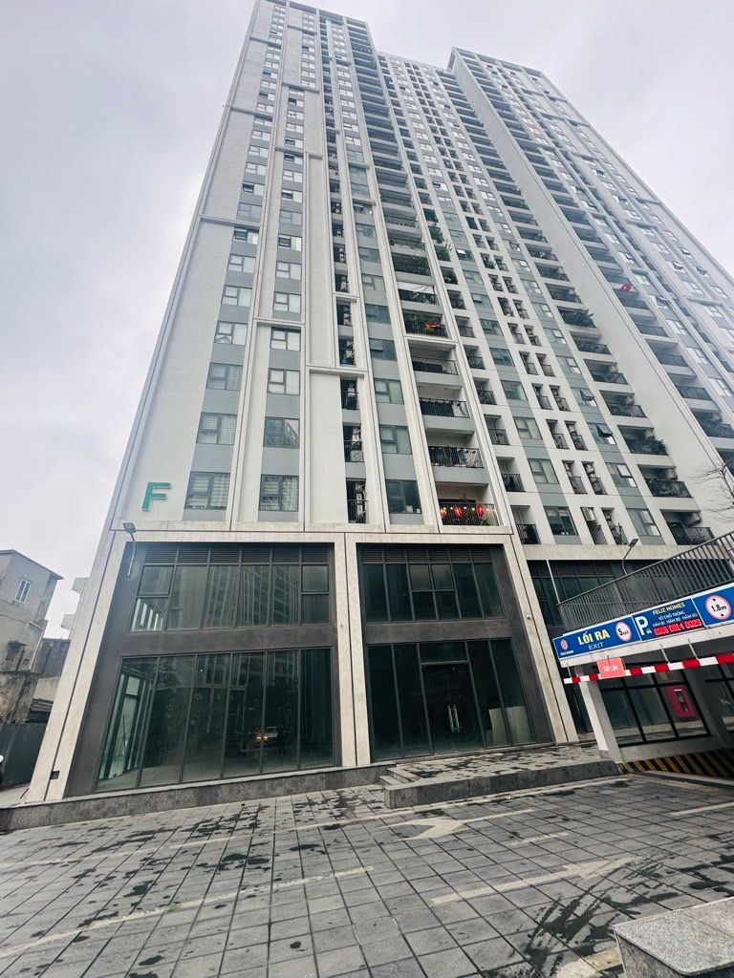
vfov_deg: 102.1
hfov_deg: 85.7
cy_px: 489
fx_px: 396
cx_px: 367
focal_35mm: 14
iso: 40
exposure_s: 1/132
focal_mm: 2.22
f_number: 2.2
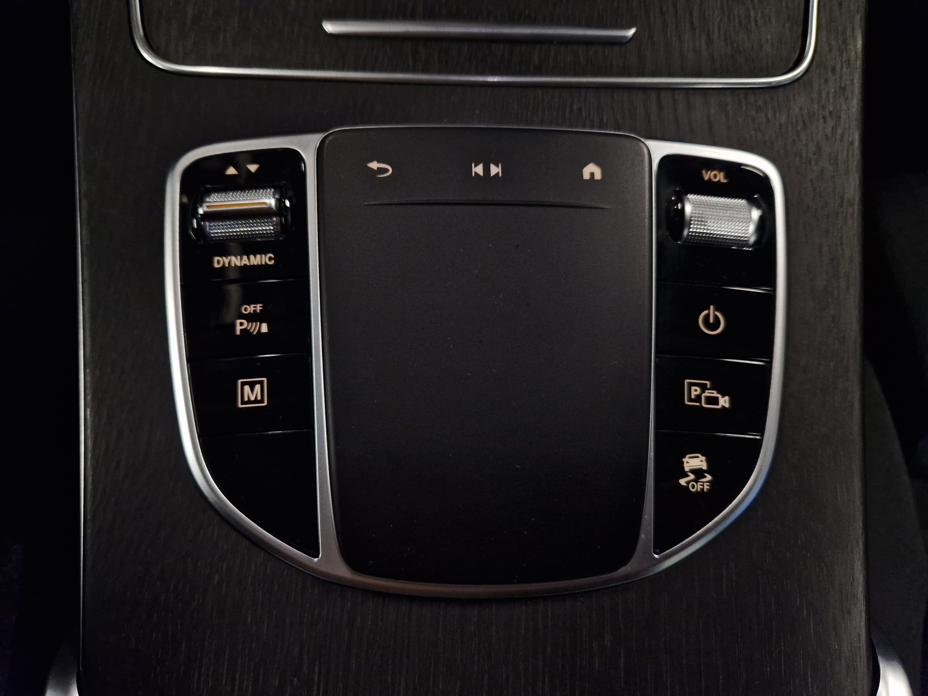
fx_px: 617
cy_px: 348
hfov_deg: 73.9
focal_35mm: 23
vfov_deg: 58.9
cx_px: 464
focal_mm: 5.4
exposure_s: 1/100
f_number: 1.8
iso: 80
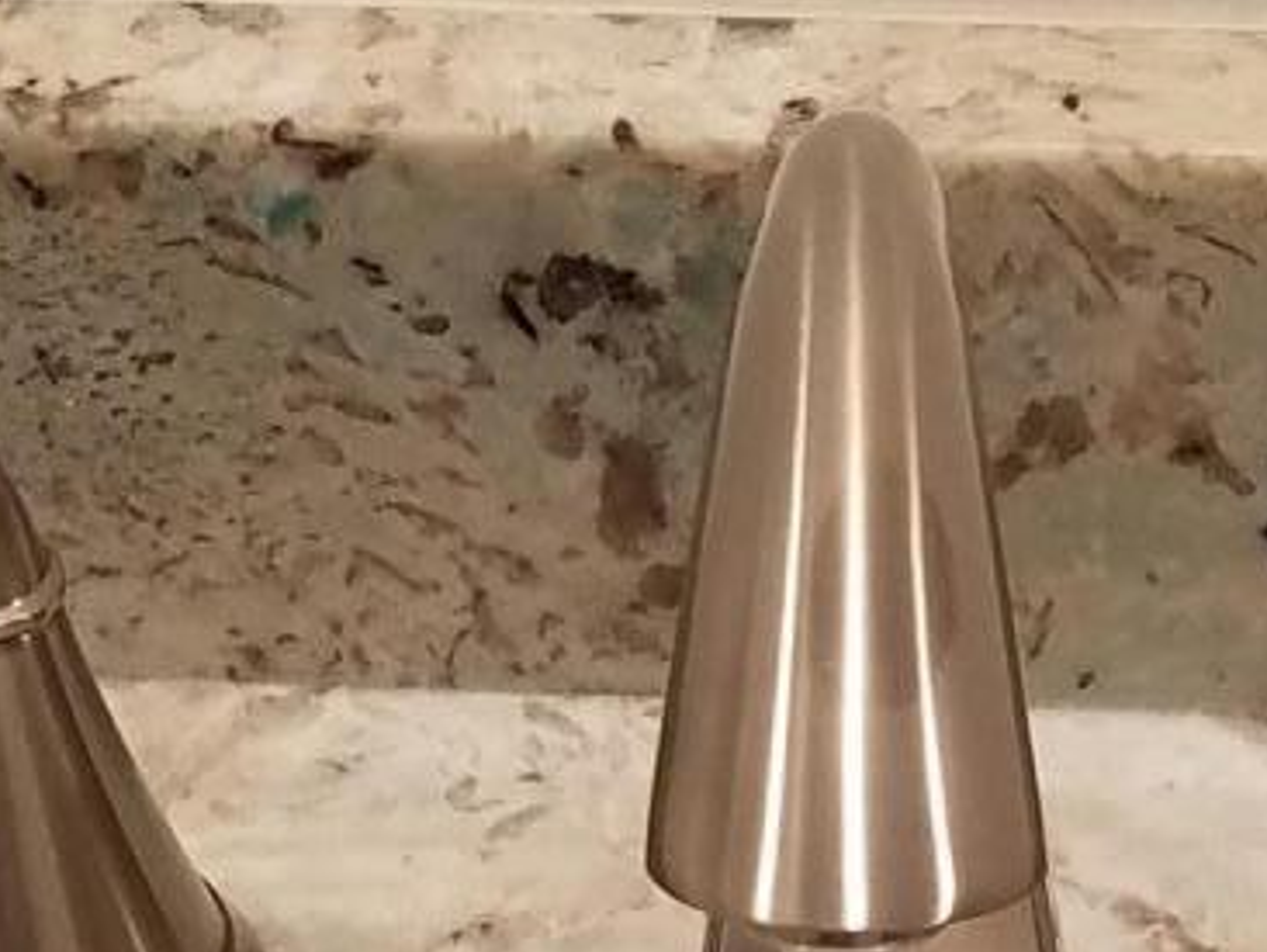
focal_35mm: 142
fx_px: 5201
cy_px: 2371
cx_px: 1201
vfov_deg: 9.2
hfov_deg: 13.7
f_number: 1.7
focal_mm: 4.2
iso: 100
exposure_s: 1/60
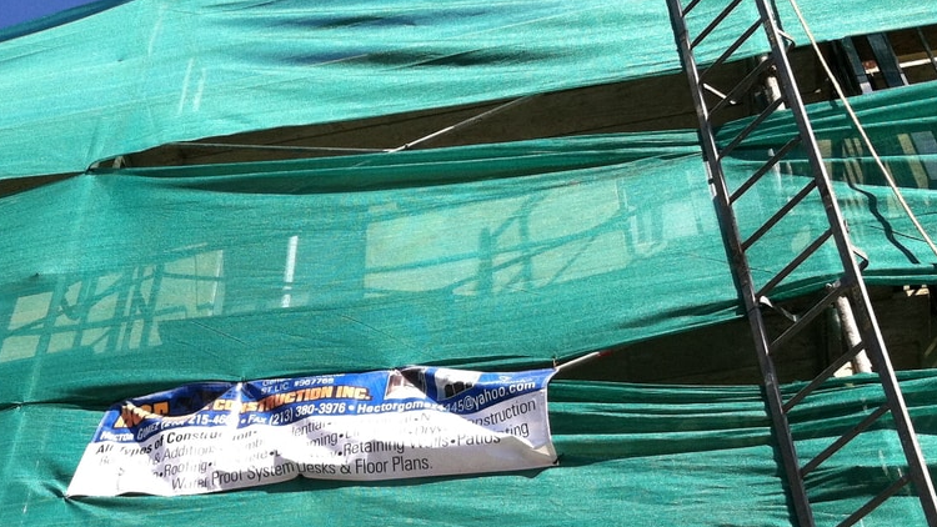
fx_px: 1690
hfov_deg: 30.4
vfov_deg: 17.5
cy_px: 461
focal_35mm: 68
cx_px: 219
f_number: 2.8
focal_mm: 3.85
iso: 80
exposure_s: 1/909
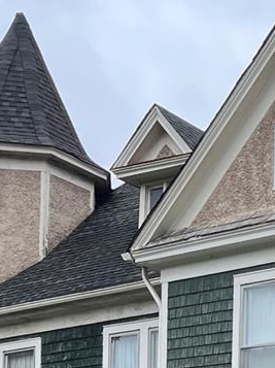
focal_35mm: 112
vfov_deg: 15.8
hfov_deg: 13.0
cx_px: 301
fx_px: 1188
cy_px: 589
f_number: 1.6
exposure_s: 1/1477
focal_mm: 5.1
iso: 50
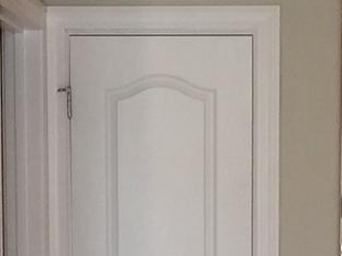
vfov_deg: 7.5
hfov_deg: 10.3
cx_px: 280
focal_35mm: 191
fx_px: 1886
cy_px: 508
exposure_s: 1/15
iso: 32
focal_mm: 4.15
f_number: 2.2
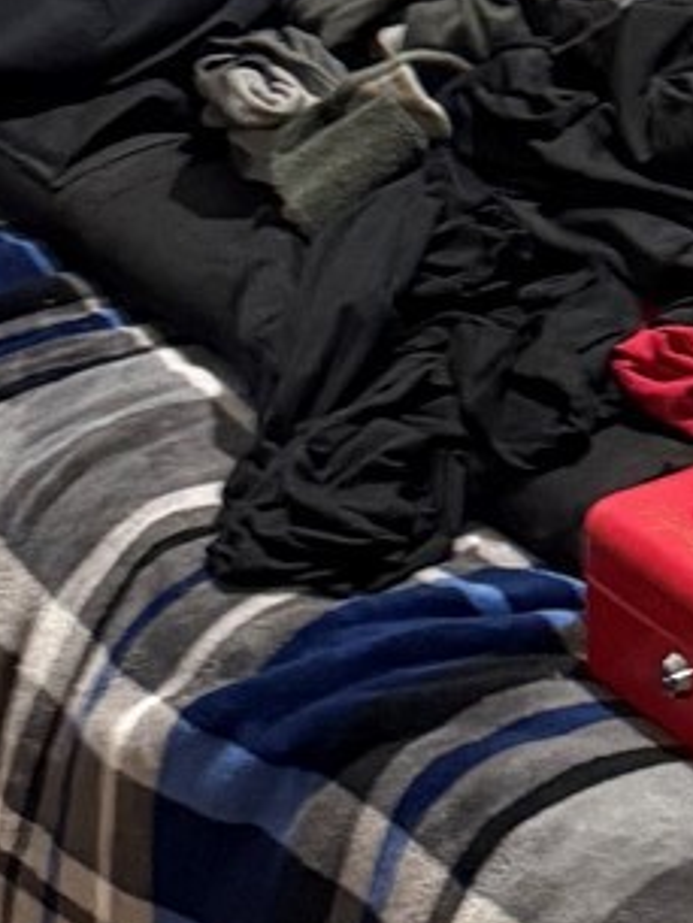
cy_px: -436
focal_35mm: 151
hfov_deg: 9.5
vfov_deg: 12.5
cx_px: 1050
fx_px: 4028
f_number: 1.78
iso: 640
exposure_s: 1/60
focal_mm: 6.76
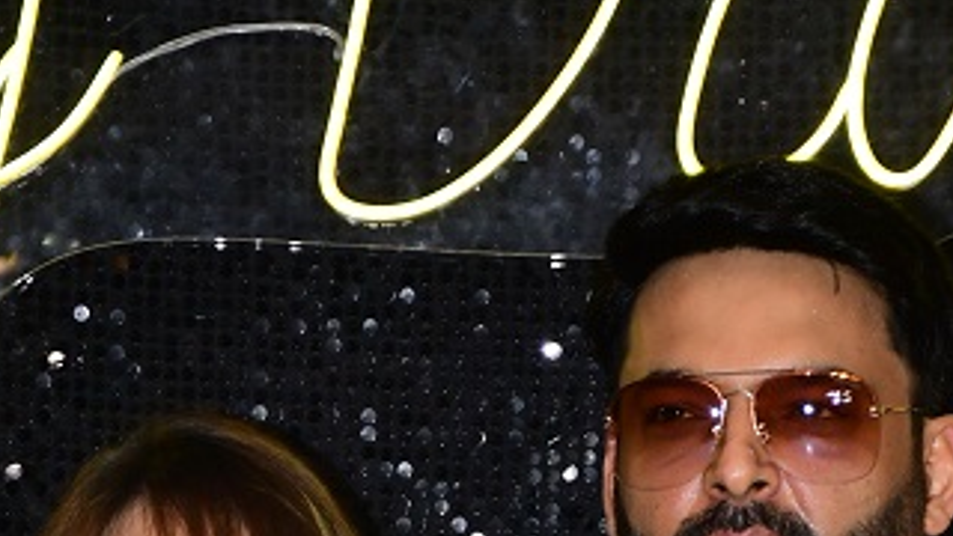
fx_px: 7859
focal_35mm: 311
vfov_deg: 3.9
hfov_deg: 6.9
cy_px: 1209
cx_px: 503
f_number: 5.6
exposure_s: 1/200
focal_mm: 66
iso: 1250
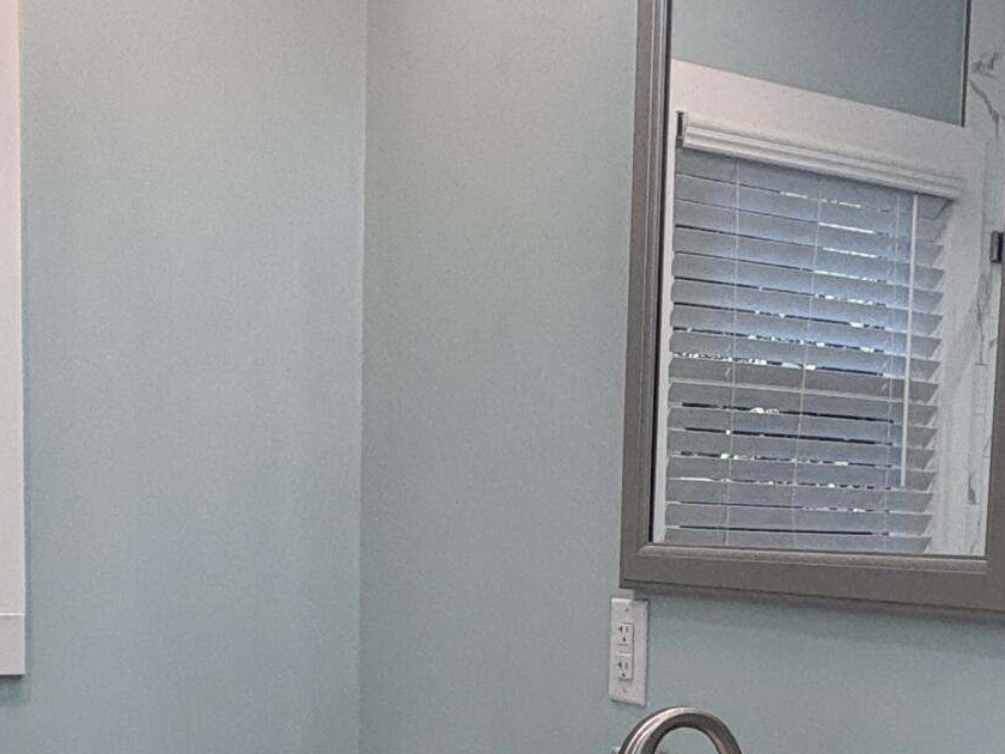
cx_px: 622
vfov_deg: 27.9
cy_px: 692
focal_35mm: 50
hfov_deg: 38.0
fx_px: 1452
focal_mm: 2.22
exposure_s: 1/120
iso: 80
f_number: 2.2
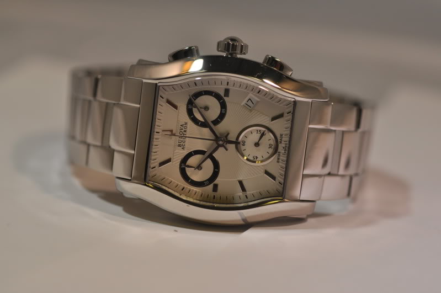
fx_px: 1101
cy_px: 146
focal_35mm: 90
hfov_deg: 22.6
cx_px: 220
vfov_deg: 15.2
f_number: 5
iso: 400
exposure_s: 1/400
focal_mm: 60
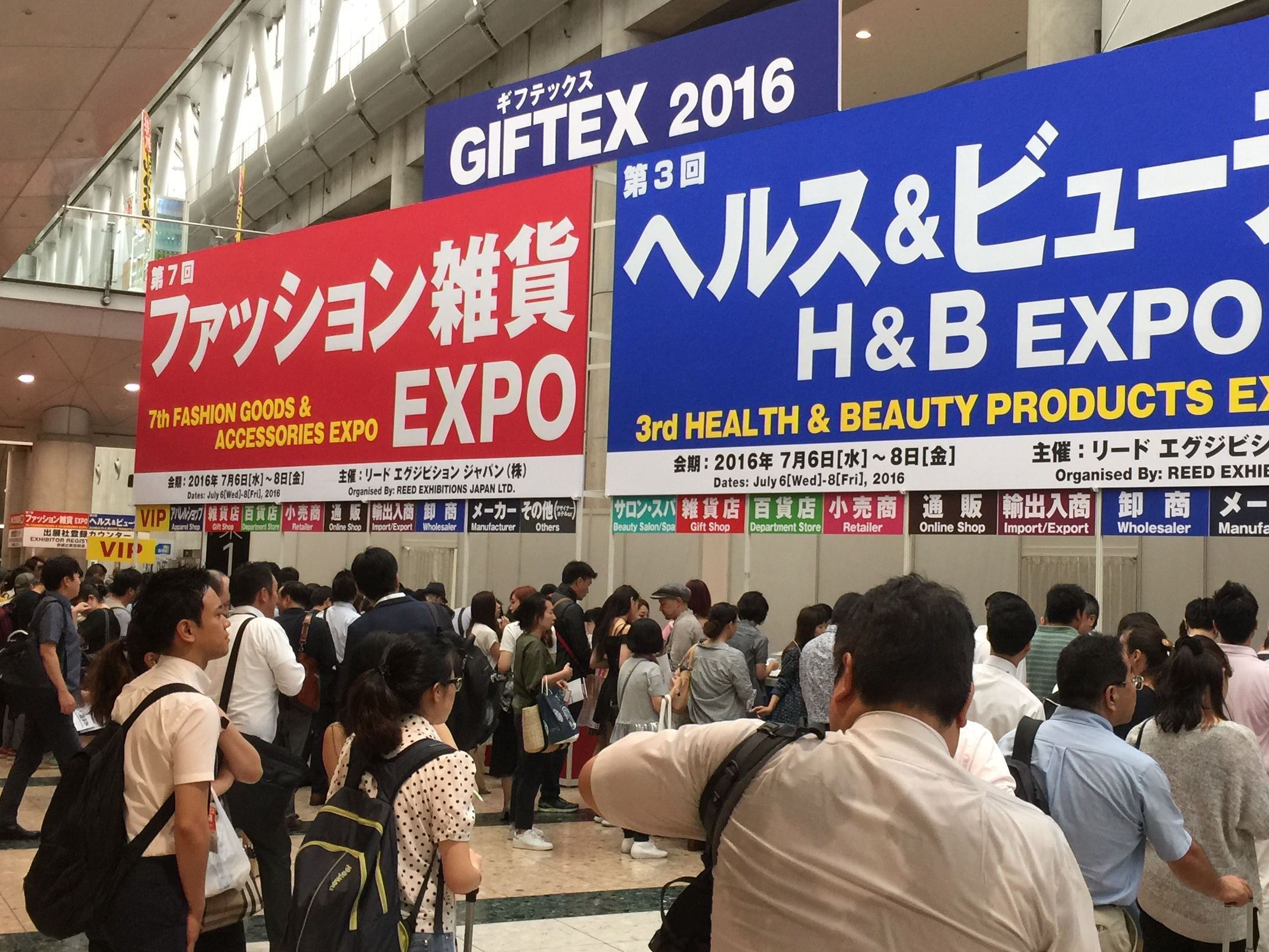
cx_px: 704
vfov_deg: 32.9
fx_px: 1613
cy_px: 460
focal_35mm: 44
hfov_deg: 42.9
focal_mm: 4.15
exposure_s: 1/30
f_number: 2.2
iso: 40
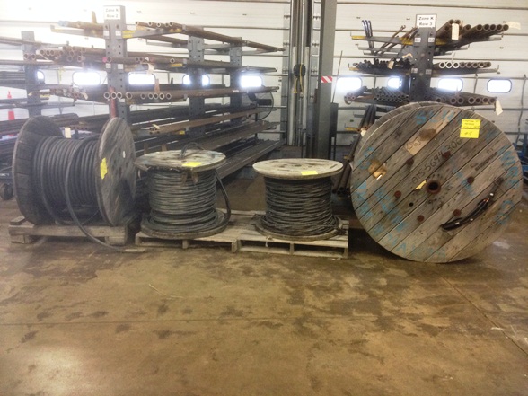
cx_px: 264
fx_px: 534
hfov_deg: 52.6
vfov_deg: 40.7
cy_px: 198
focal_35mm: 35
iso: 200
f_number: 2.4
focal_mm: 4.28
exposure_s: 1/20
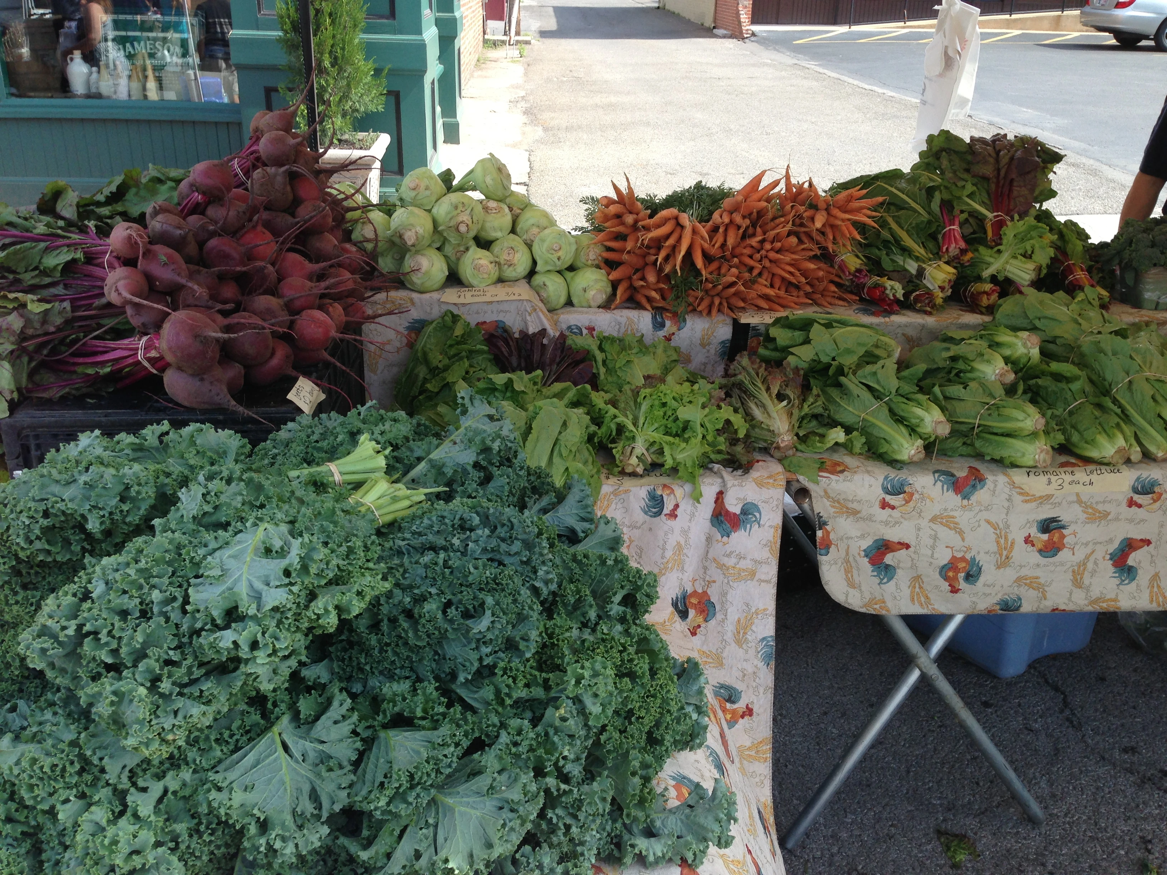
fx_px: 1113
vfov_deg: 42.9
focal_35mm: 33
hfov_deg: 55.4
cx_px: 584
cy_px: 438
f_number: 2.4
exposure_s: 1/396
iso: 50
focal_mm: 4.13
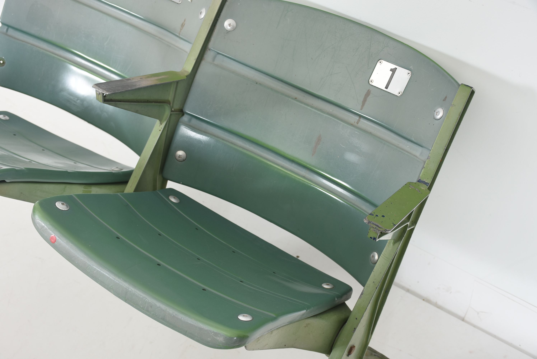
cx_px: 268
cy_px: 180
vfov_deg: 26.5
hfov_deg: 38.9
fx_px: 761
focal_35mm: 51
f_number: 7.1
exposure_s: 1/125
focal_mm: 34
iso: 200
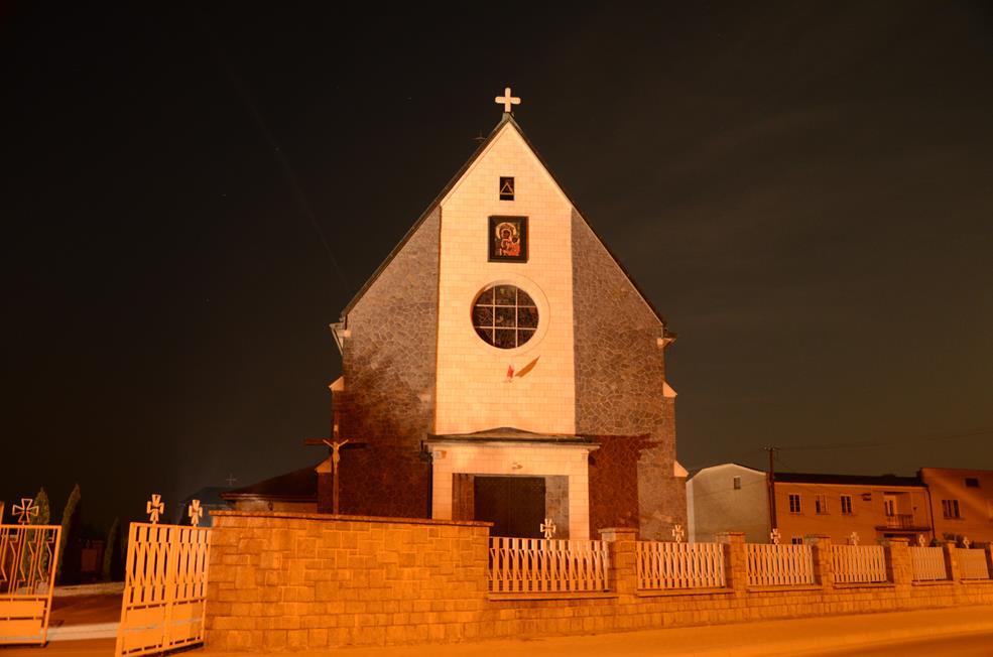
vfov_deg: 41.5
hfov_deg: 59.6
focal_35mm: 32
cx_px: 496
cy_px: 328
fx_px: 867
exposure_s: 1.3
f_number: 3.8
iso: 800
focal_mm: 21
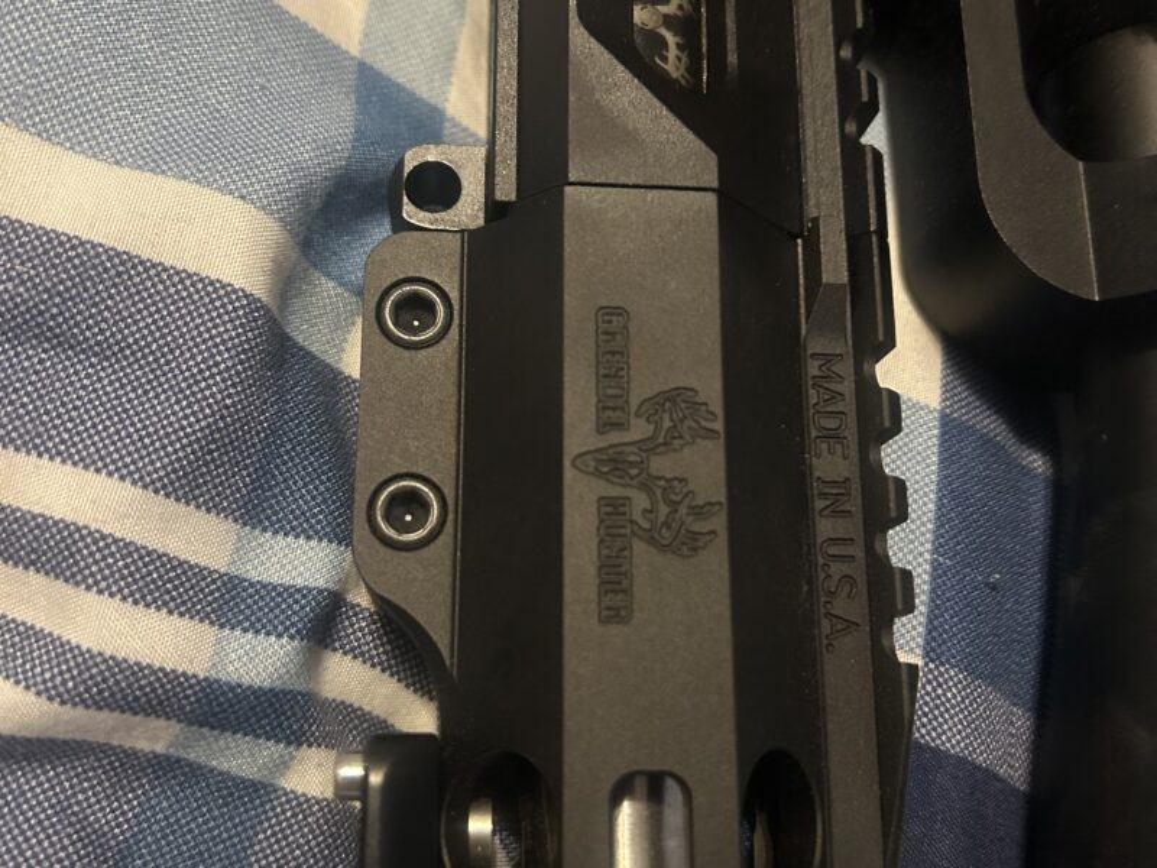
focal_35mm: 26
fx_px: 869
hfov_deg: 67.3
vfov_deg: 53.1
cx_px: 578
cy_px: 434
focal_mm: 5.7
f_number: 1.5
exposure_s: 1/30
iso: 640
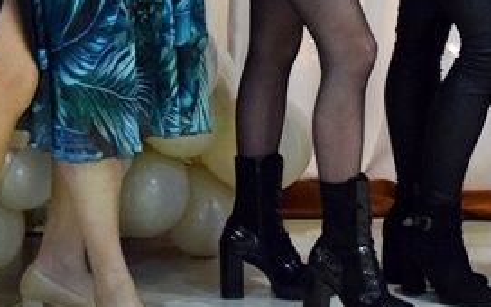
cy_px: -157
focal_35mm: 202
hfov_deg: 10.3
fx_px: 2703
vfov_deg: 6.4
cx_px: 496
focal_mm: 40
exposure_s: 1/100
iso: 3600
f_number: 4.5
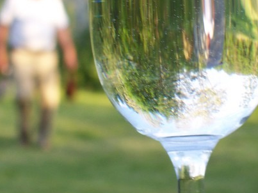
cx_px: 179
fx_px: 1438
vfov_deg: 7.7
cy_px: 94
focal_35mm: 193
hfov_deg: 10.2
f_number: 4.8
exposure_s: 1/125
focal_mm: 16.8
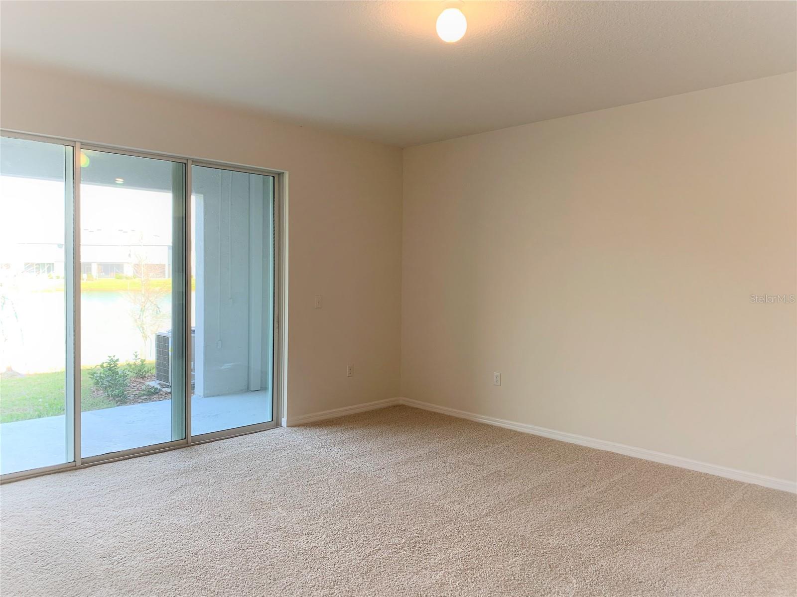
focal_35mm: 26
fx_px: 599
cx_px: 398
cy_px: 298
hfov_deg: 67.3
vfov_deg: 53.1
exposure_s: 1/120
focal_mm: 4.25
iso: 32
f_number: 1.8
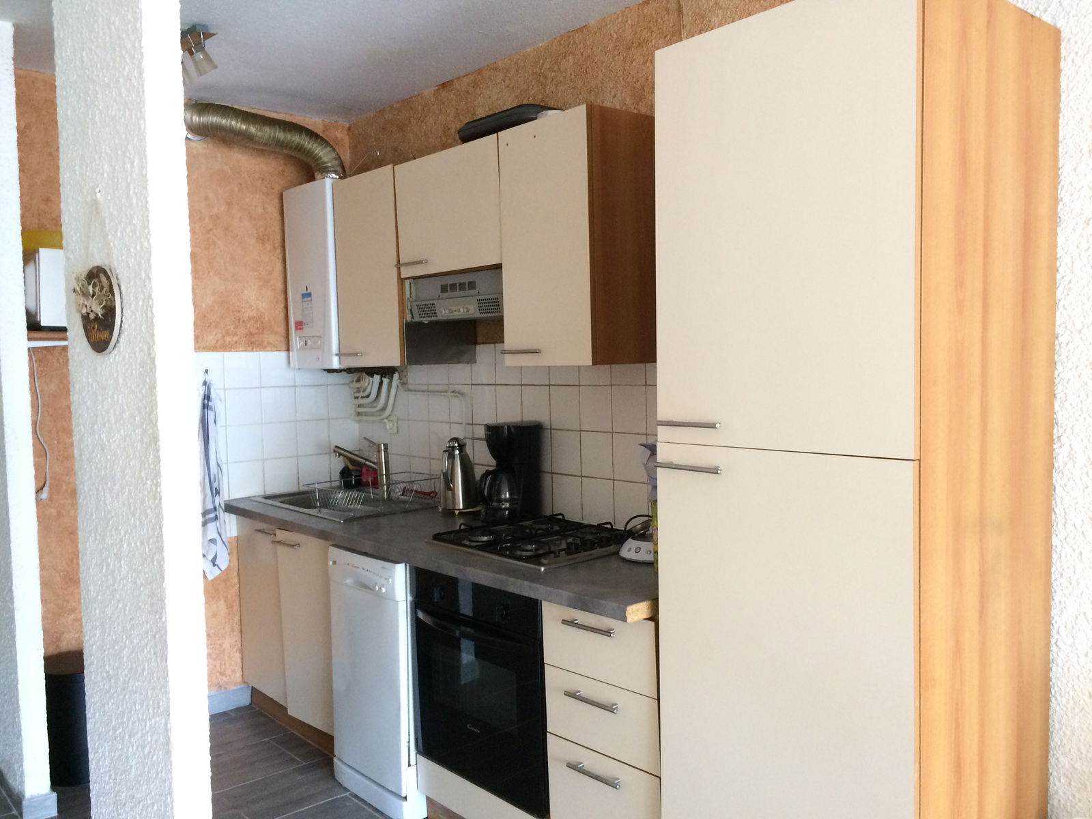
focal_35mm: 29
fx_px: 915
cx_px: 546
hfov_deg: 61.7
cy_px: 410
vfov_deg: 48.2
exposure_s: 1/33
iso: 160
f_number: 2.2
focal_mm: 4.15
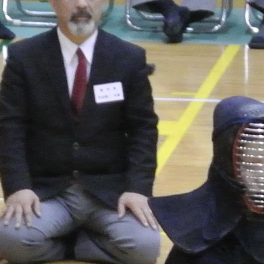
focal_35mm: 940
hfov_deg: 1.9
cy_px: 501
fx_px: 8111
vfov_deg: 1.9
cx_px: 427
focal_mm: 56.2
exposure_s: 1/30
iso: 1400
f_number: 5.6
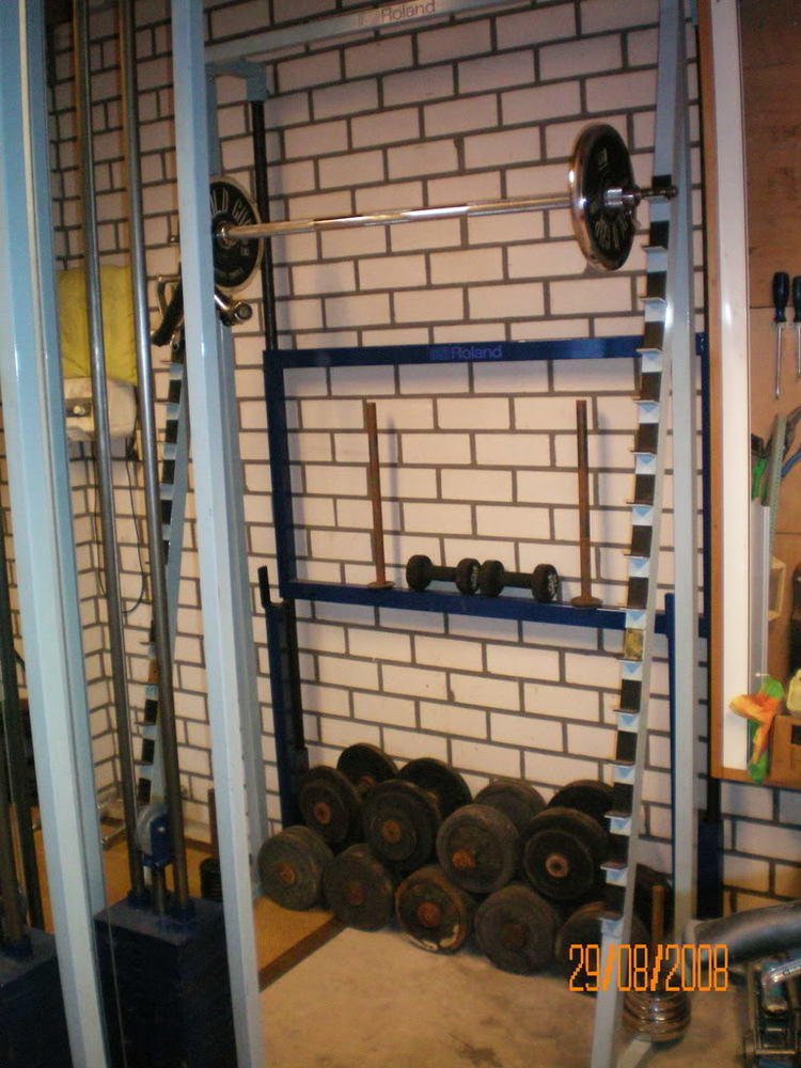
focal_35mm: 38
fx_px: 1172
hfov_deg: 37.7
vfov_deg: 49.0
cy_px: 534
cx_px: 400
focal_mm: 6.3
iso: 400
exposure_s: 1/60
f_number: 3.1
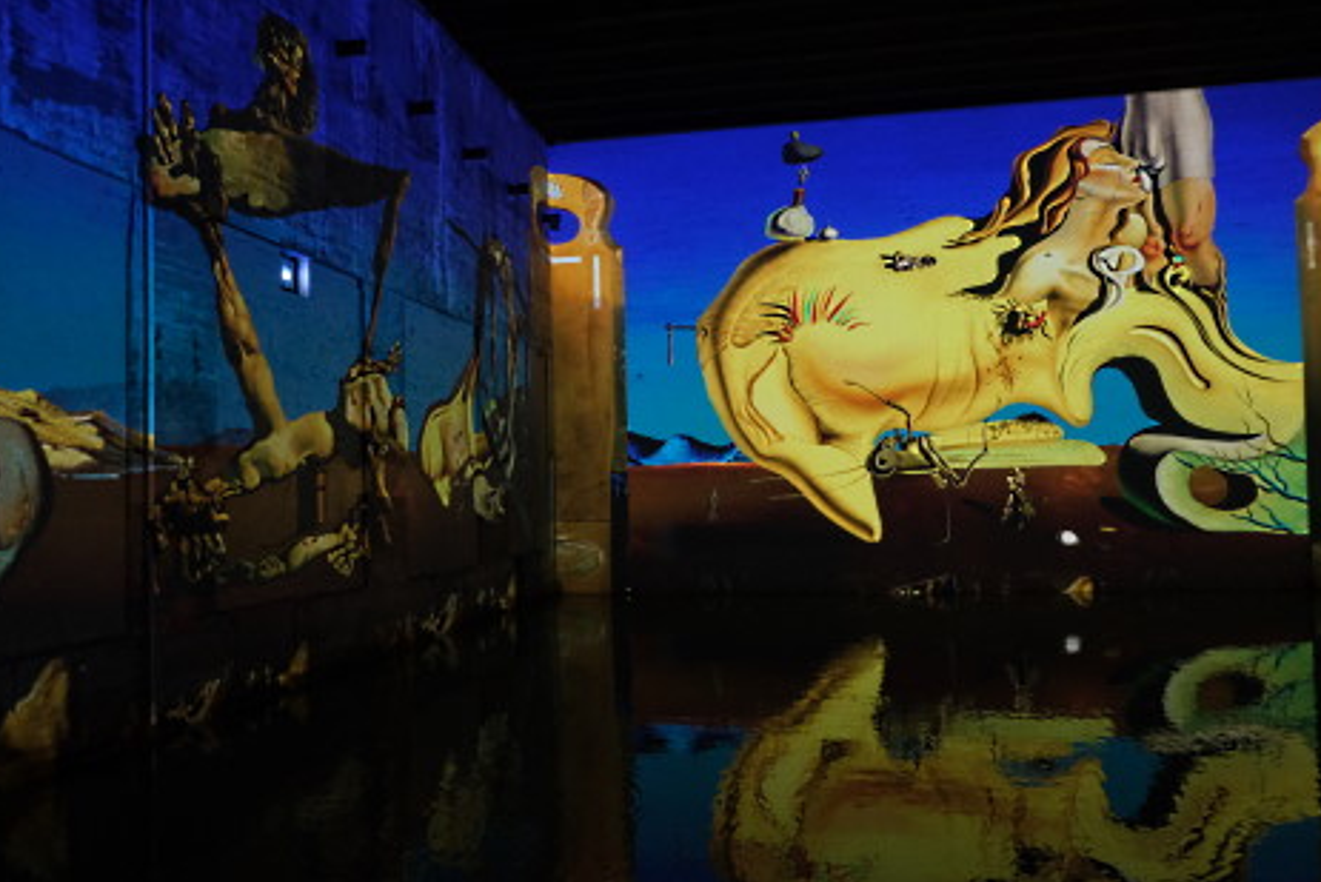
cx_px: 645
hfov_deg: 65.4
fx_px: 1028
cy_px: 451
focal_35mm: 28
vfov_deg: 46.4
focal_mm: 18
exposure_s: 1/17
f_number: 2.8
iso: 3200
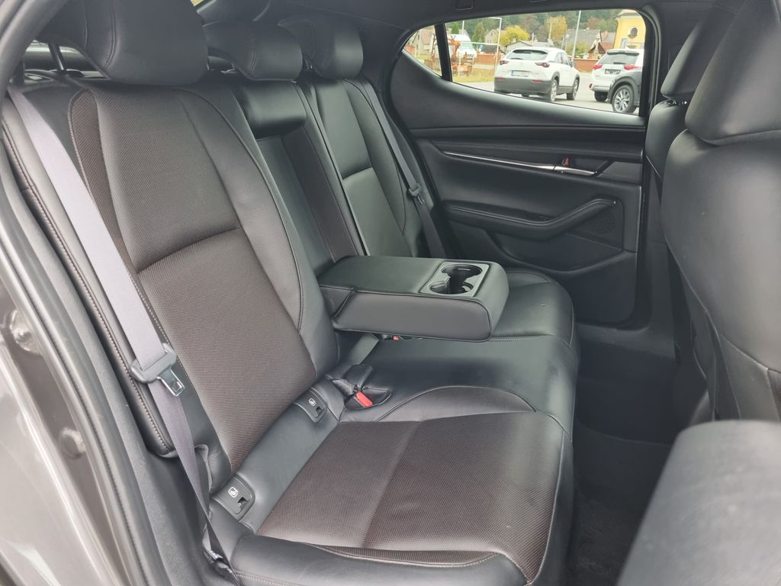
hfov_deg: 67.3
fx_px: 587
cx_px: 390
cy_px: 293
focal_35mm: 26
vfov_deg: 53.1
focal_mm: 5.4
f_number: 1.8
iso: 320
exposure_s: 1/100
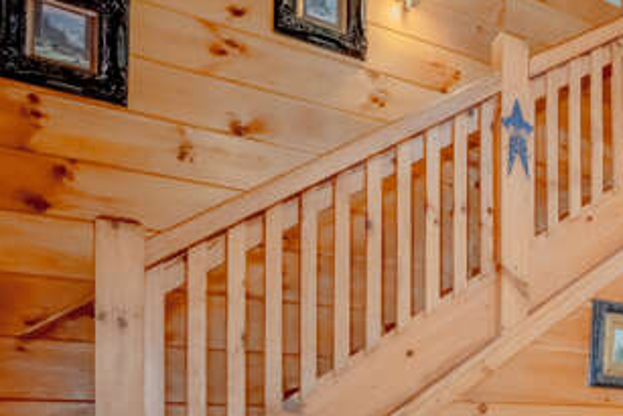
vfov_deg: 30.6
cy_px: 434
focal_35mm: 40
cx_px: 745
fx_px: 693
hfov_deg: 37.1
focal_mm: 16
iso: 2500
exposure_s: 1/50
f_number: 8
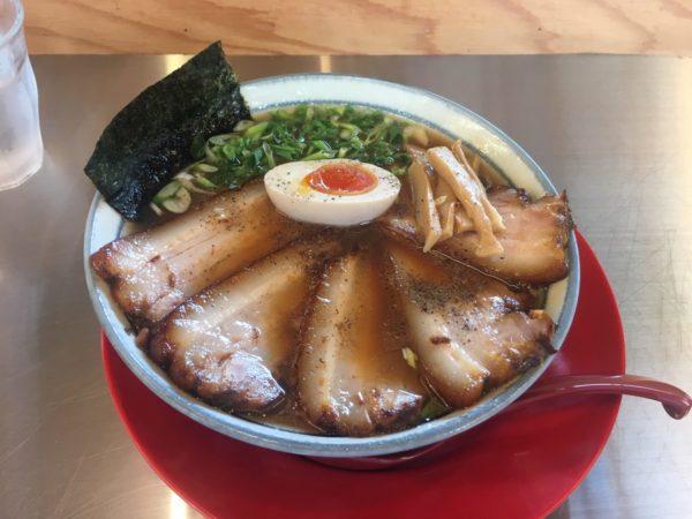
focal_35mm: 29
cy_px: 260
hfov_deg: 61.7
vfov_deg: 48.2
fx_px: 580
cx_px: 346
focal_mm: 4.15
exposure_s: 1/30
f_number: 2.2
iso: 32
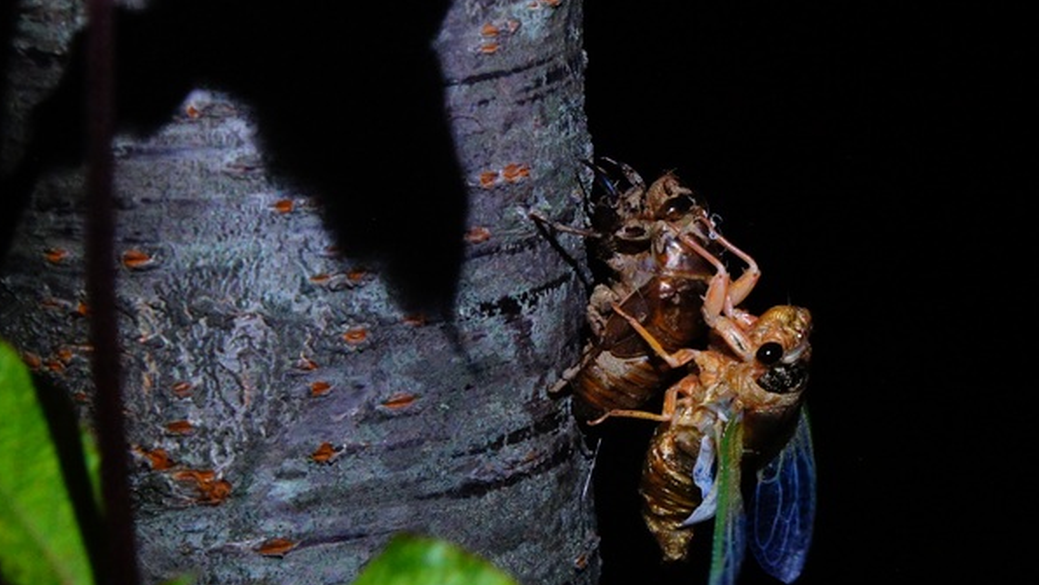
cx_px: 784
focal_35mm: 135
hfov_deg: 15.8
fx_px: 3720
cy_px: 365
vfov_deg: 9.0
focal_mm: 50
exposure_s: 1/2
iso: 1600
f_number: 7.1
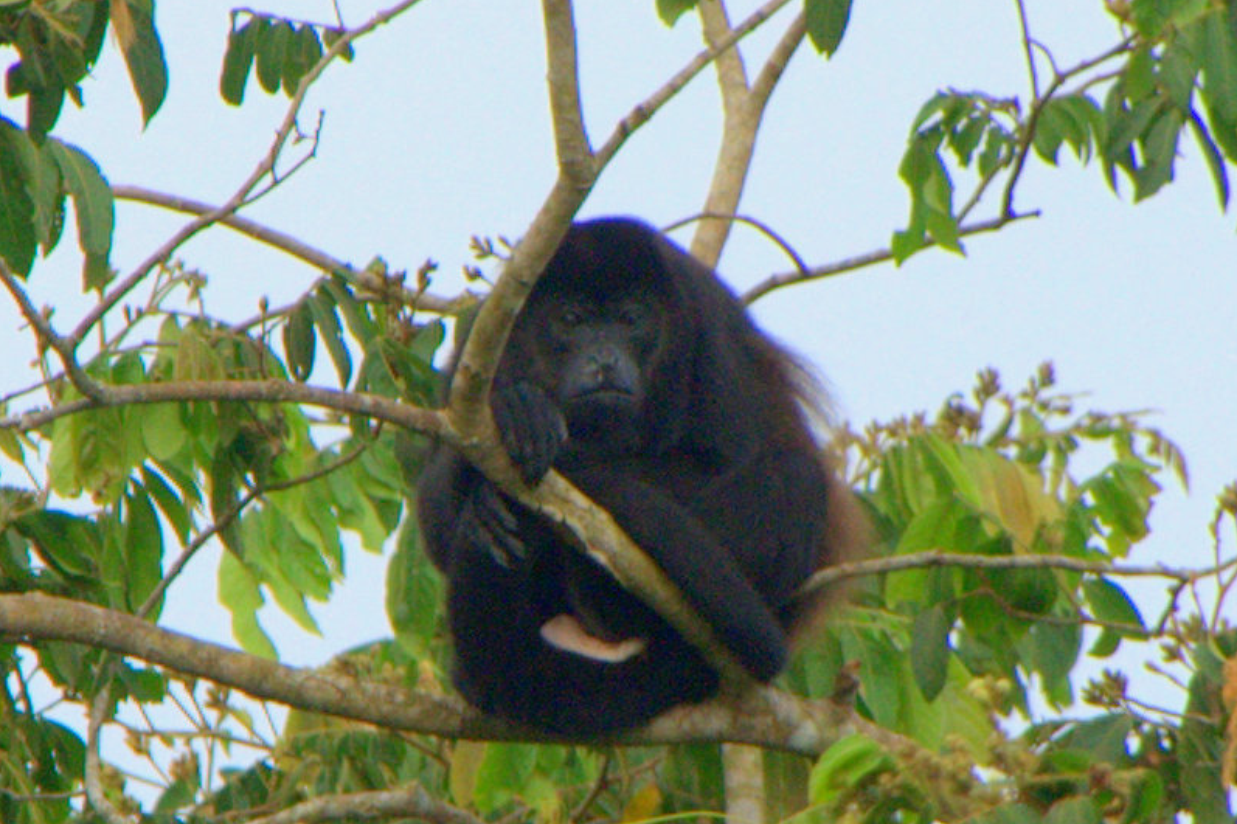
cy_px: 466
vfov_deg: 2.3
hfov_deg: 3.4
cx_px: 618
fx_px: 20955
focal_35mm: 610
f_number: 8
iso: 450
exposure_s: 1/200
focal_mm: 270
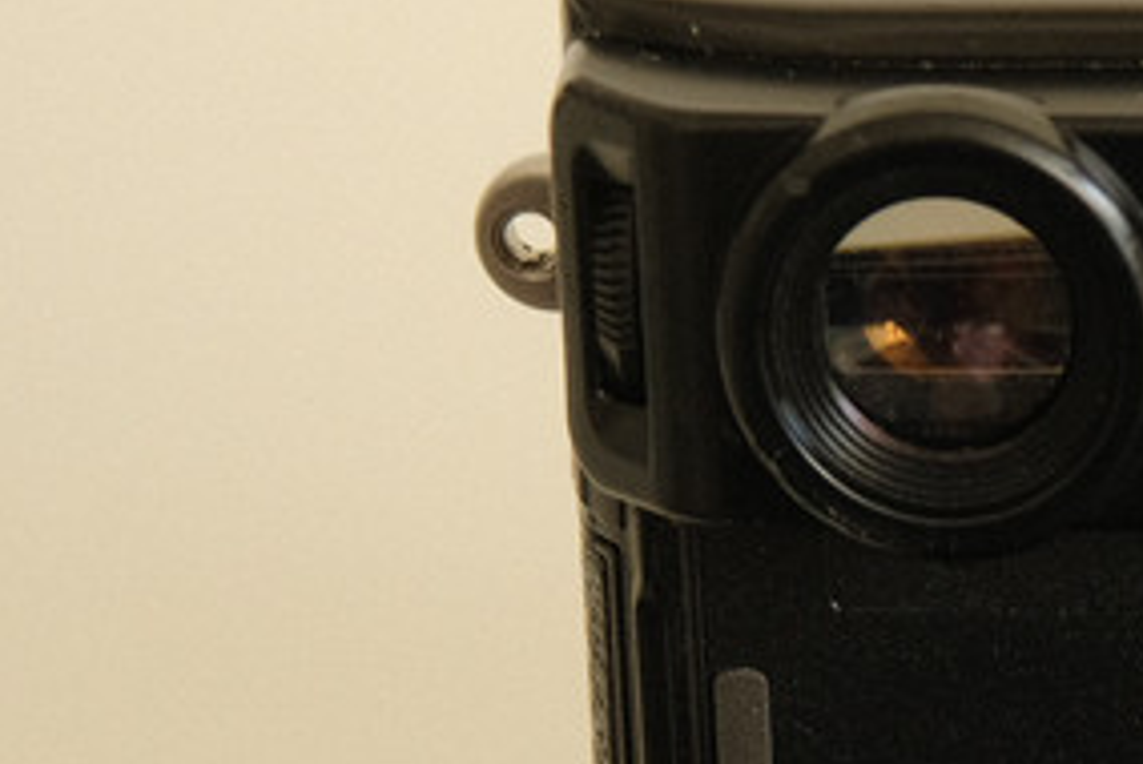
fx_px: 10043
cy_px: 1283
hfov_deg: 6.4
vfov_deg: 4.3
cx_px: 1920
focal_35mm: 316
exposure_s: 1/40
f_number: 5.6
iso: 800
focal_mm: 50
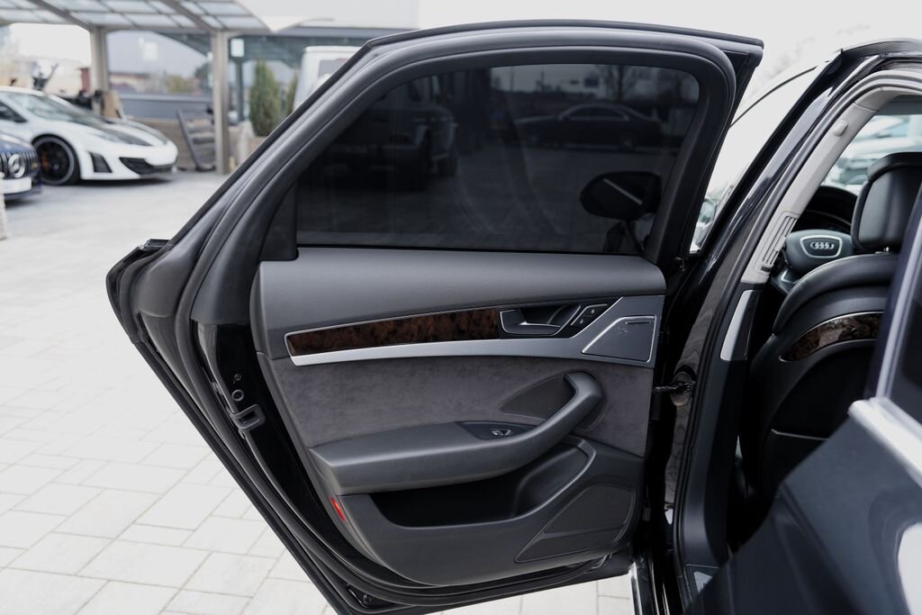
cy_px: 308
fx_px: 845
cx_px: 461
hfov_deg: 57.2
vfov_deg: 40.0
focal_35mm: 33
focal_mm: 33
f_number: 4
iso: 100
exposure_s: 1/80
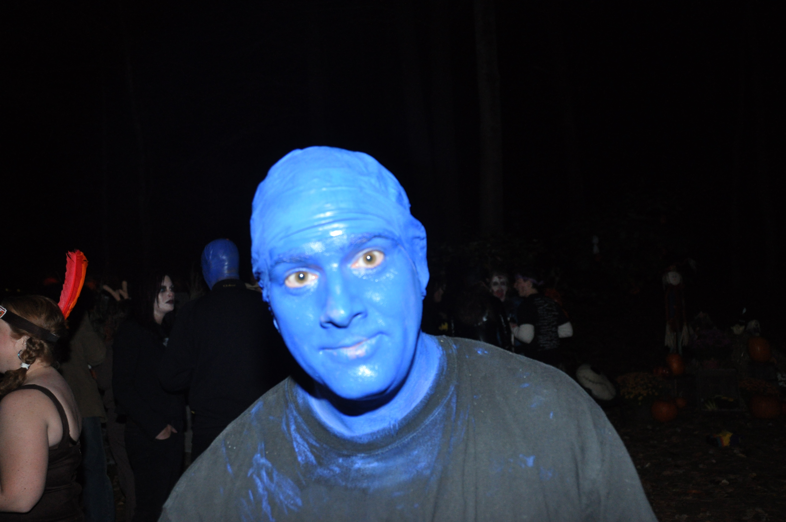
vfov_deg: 43.5
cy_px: 261
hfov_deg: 62.0
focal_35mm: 30
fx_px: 654
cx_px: 393
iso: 800
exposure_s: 1/60
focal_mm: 20
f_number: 4
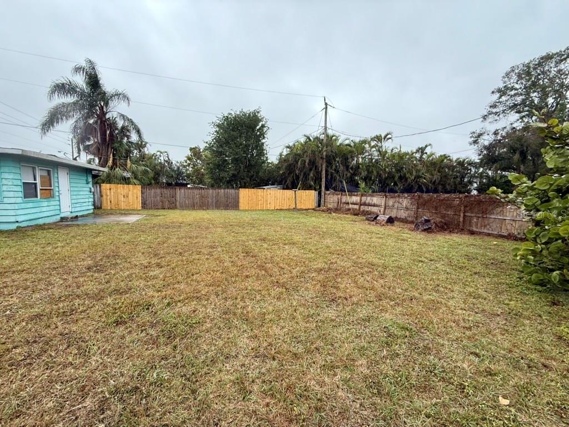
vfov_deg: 85.7
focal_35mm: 14
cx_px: 284
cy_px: 214
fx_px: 230
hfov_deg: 102.1
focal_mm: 2.22
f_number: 2.2
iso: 64
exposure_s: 1/436
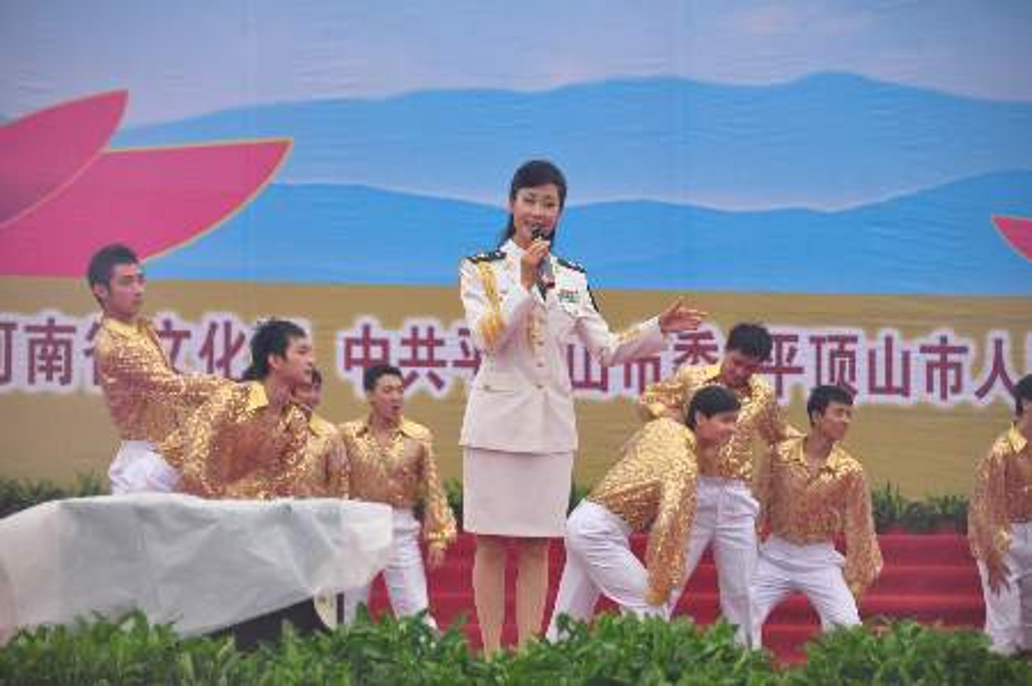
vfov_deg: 6.1
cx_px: 516
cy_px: 343
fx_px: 6443
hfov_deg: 9.2
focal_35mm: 225
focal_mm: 150
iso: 500
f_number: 5.6
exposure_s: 1/80
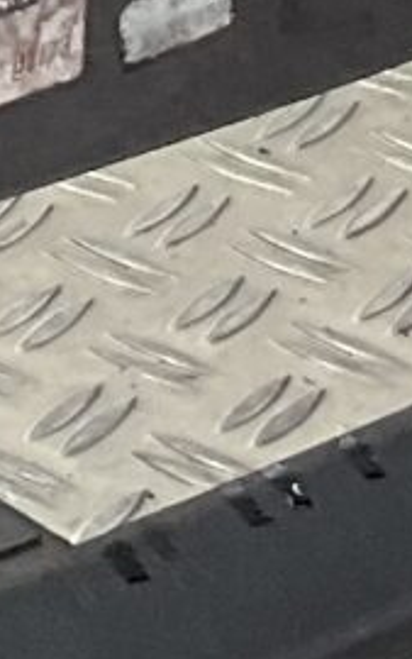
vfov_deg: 6.9
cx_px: -804
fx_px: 5222
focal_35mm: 291
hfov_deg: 4.4
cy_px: -835
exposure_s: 1/120
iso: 32
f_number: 1.8
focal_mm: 3
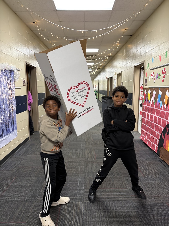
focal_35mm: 26
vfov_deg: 67.3
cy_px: 113
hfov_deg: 53.1
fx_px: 169
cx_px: 84
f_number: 1.6
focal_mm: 5.96
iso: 500
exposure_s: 1/60
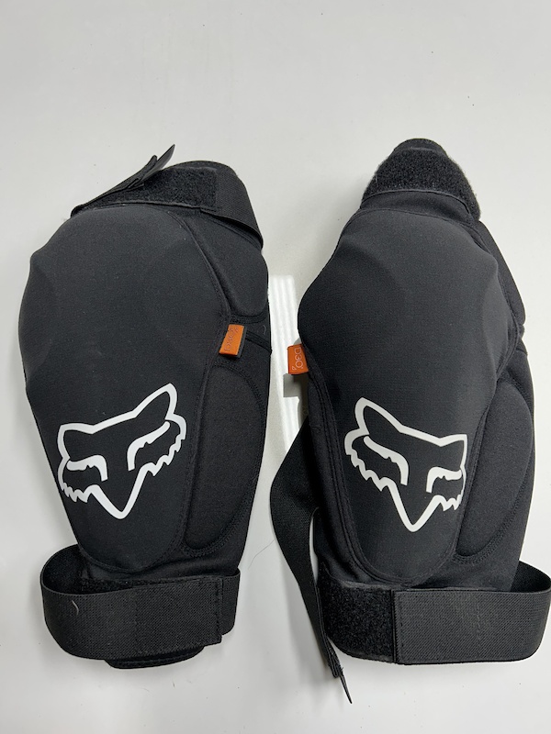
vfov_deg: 67.3
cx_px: 276
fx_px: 552
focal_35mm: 26
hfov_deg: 53.1
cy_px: 367
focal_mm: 5.7
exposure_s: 1/120
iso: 64
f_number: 1.5
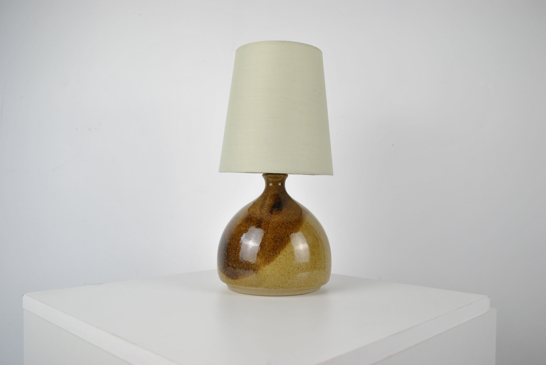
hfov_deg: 57.2
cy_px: 182
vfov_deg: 40.1
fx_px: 501
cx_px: 273
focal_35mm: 33
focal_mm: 22
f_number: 4.5
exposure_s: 1/60
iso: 200
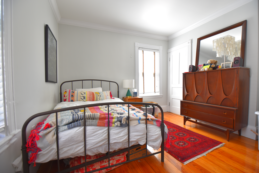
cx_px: 130
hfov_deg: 100.4
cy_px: 86
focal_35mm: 15
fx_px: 108
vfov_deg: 77.3
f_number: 3.5
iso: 100
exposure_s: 1/15
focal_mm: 10
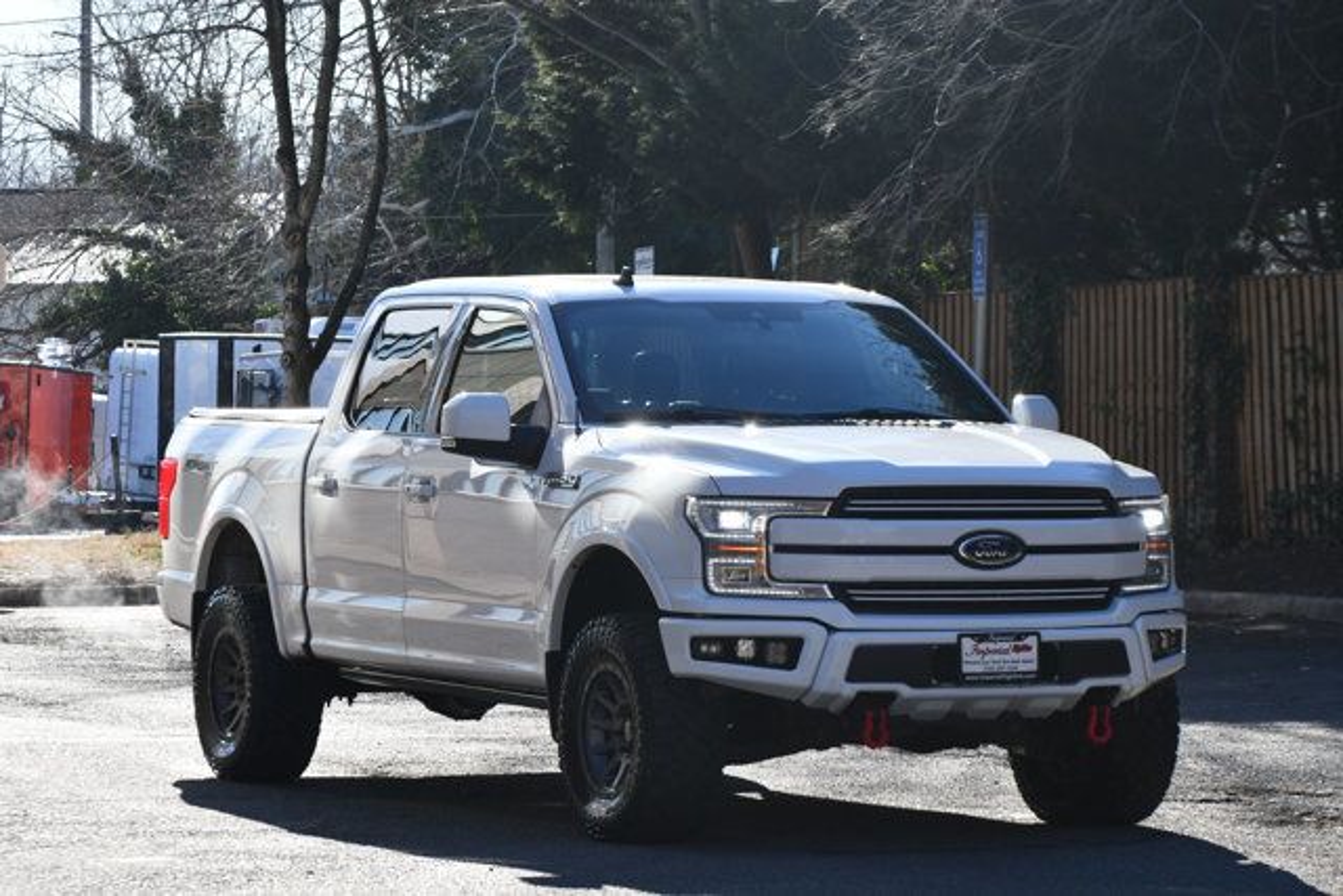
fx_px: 4589
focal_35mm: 123
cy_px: 448
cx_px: 672
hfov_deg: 16.6
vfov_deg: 11.2
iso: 160
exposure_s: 1/250
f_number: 8
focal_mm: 82
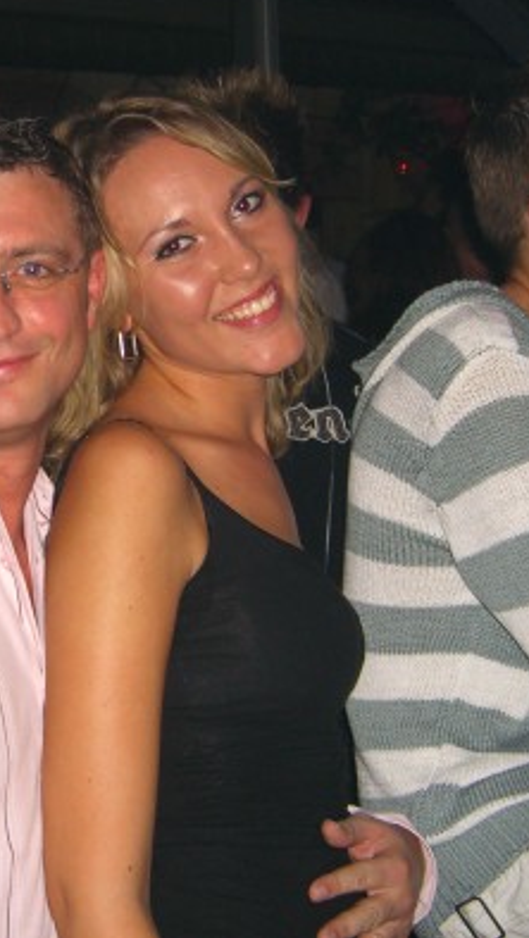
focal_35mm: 63
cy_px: 405
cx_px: 79
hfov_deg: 18.9
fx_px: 1569
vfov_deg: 33.3
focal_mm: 7.9
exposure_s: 1/60
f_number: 2.8
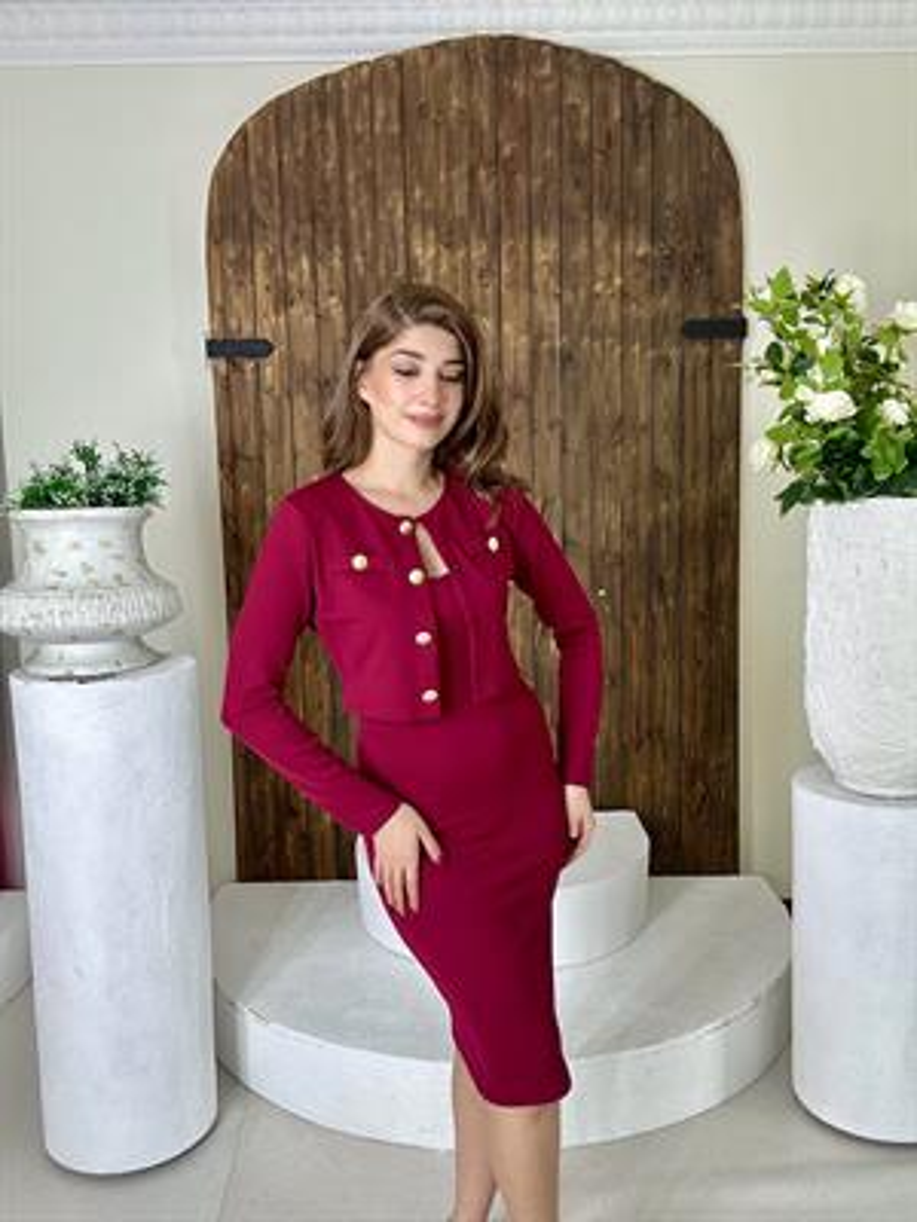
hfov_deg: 46.8
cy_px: 611
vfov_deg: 60.0
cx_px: 458
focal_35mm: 30
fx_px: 1060
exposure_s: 1/121
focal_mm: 2.69
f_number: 1.9
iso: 32
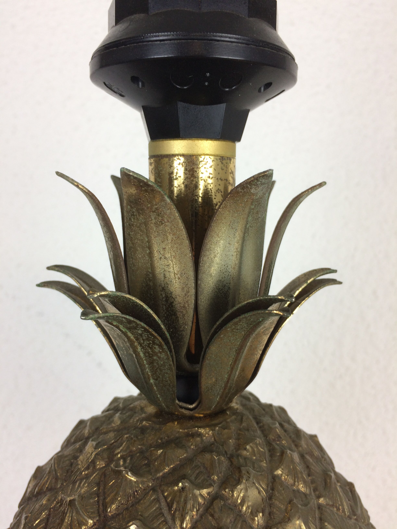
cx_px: 198
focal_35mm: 29
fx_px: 443
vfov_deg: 61.7
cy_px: 264
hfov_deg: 48.2
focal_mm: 4.15
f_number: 2.2
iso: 50
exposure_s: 1/50
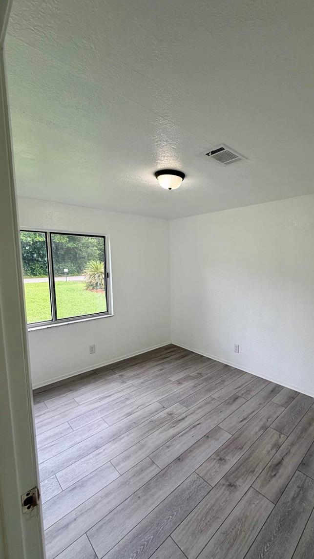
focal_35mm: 16
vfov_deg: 99.3
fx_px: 237
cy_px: 289
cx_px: 196
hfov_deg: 66.1
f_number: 2.2
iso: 125
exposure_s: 1/120
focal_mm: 2.22
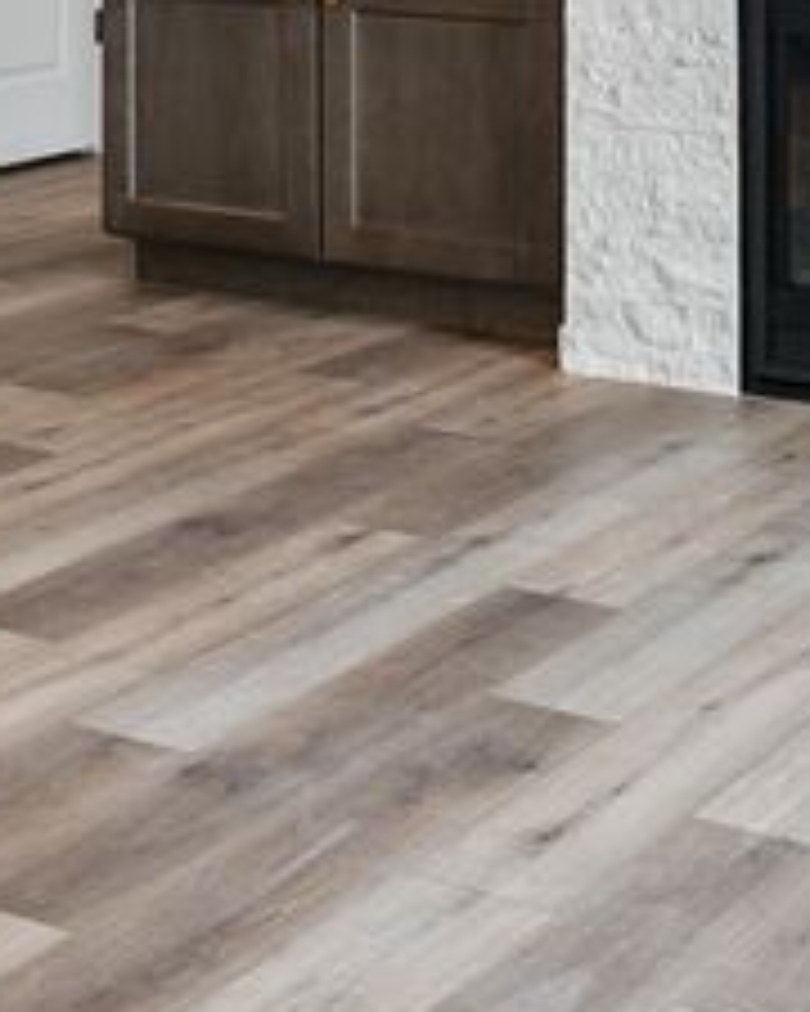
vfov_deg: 18.5
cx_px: 81
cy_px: -322
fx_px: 2877
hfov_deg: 15.8
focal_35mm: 96
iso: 400
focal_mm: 18
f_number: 8
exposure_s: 1/20
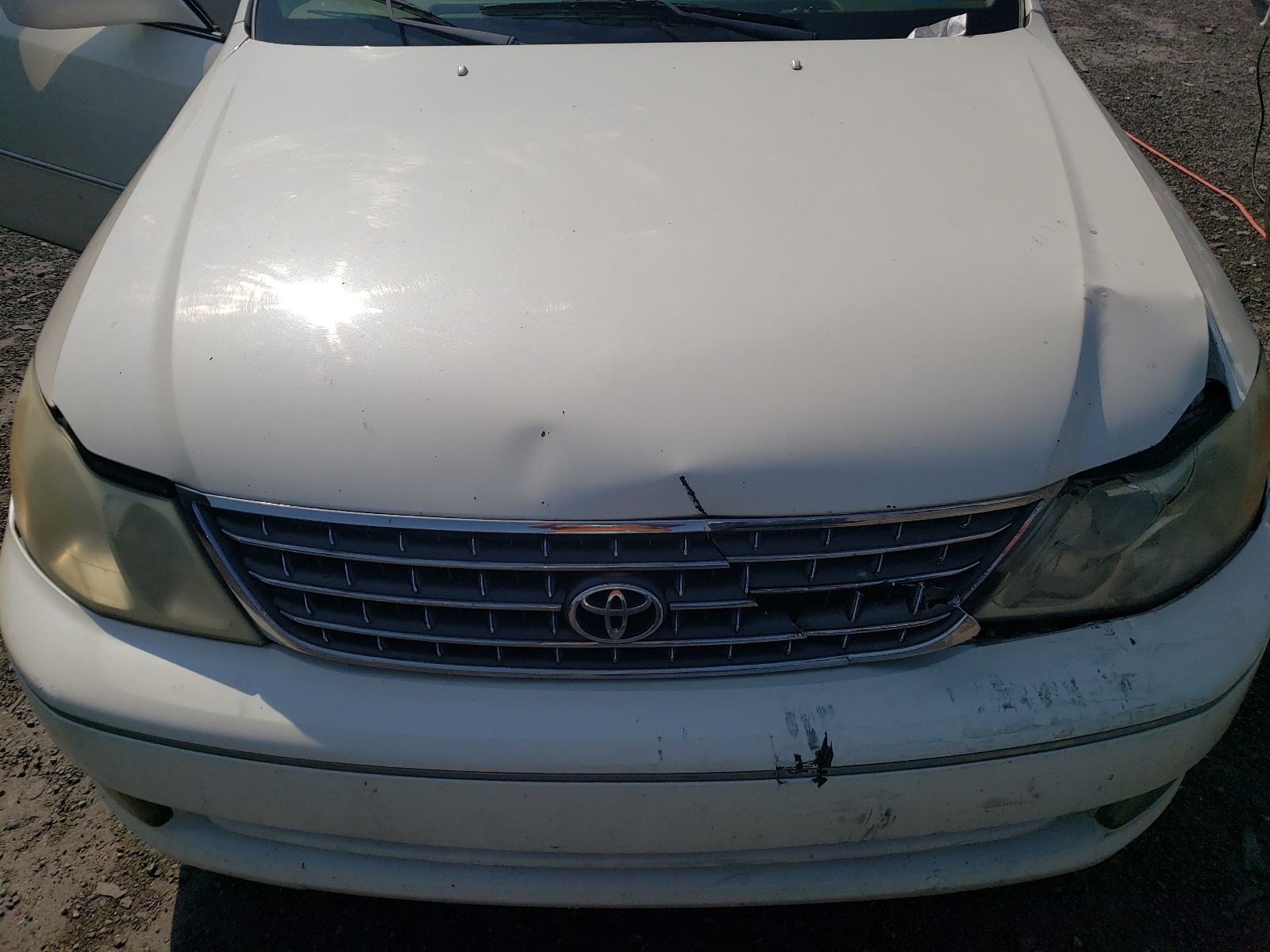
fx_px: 954
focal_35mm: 26
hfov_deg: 67.3
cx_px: 635
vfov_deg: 53.1
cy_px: 476
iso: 52
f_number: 1.5
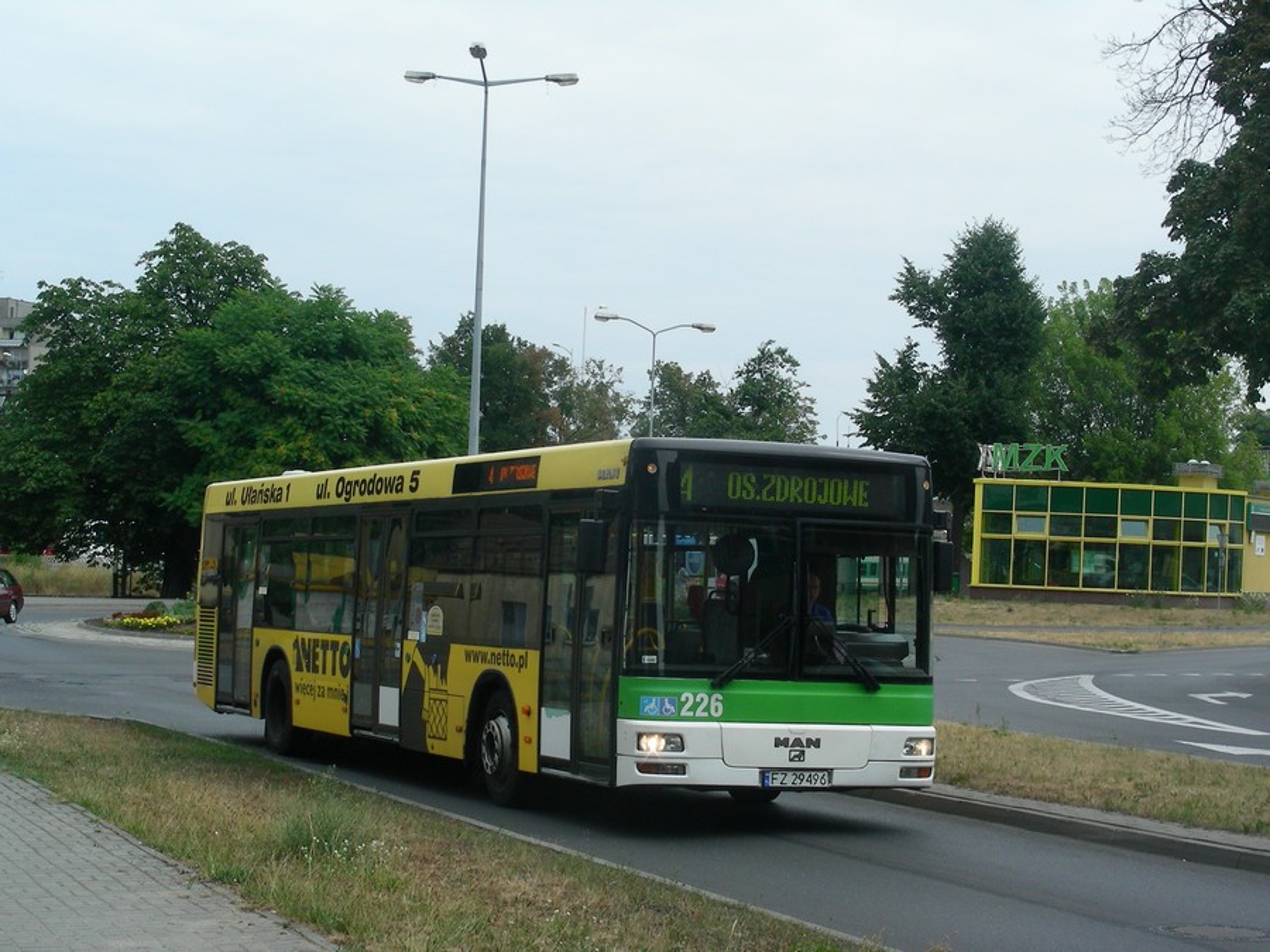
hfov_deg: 27.8
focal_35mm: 70
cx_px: 635
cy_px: 476
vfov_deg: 21.0
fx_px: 2568
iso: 50
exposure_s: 1/274
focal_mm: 11.7
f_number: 5.6
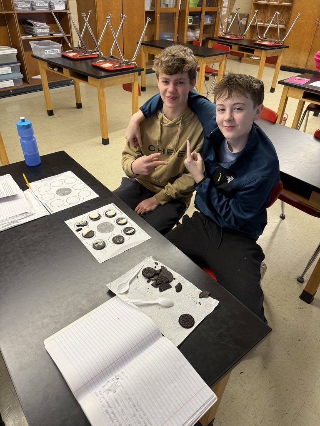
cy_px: 213
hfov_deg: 56.8
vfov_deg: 71.6
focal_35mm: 24
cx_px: 160
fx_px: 296
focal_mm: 6.76
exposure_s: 1/60
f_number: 1.78
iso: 125
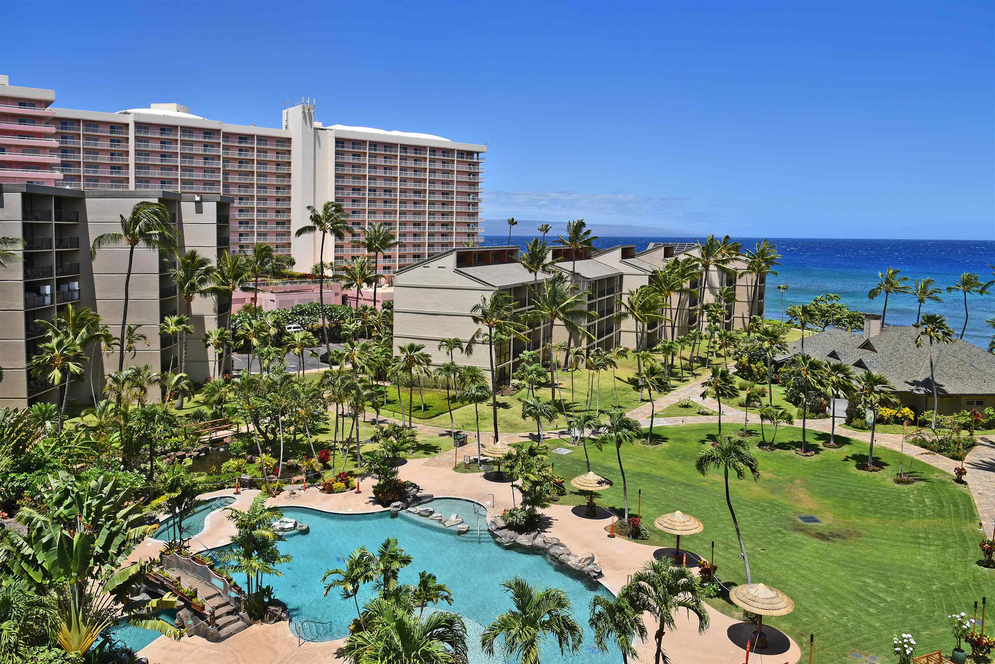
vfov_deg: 53.2
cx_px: 498
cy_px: 332
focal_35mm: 24
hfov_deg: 73.7
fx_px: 663
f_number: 11
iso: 100
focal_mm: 24
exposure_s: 1/200
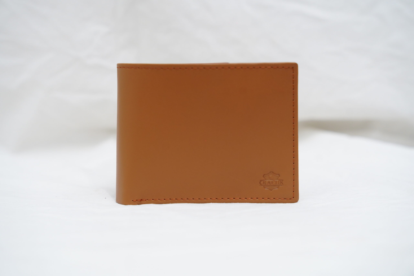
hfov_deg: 30.6
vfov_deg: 20.7
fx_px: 757
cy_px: 138
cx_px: 207
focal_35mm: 66
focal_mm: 65.8
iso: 1600
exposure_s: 1/200
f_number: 4.5
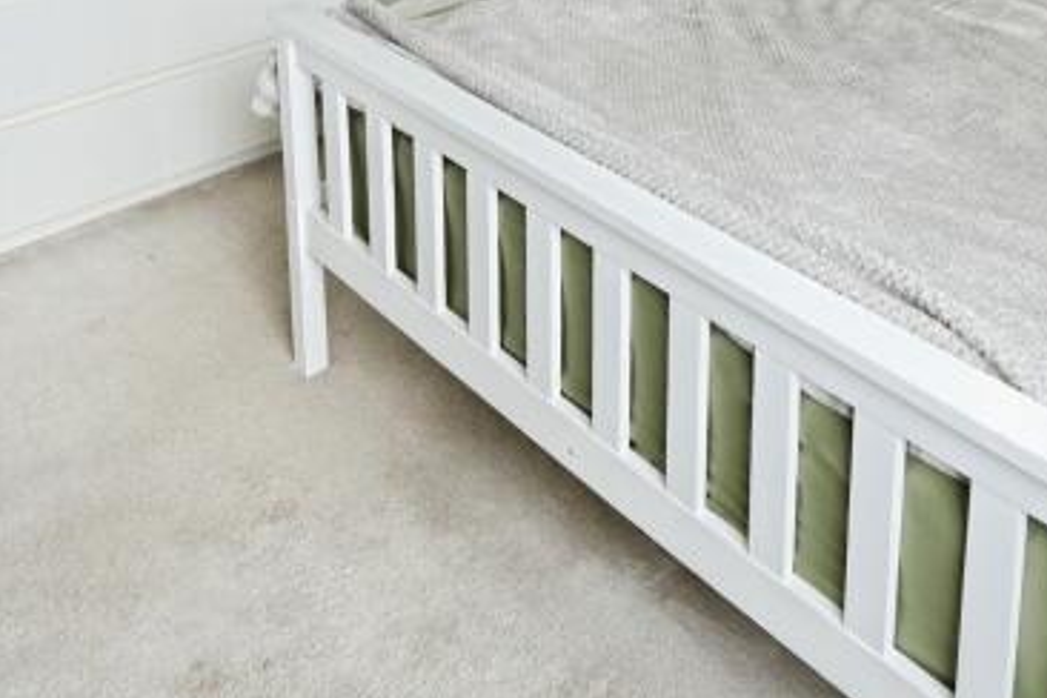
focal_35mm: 42
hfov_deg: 45.5
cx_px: 724
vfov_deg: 28.1
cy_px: -127
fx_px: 1221
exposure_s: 1/160
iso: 400
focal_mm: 10
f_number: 4
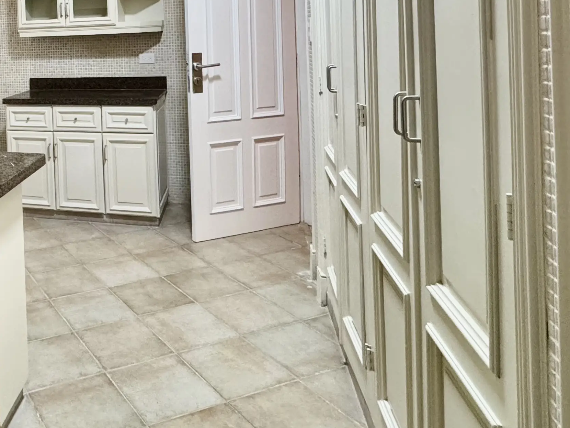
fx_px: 560
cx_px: 37
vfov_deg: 39.0
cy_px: 47
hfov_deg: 47.4
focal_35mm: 34
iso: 320
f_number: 2.2
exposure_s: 1/60
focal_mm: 2.22
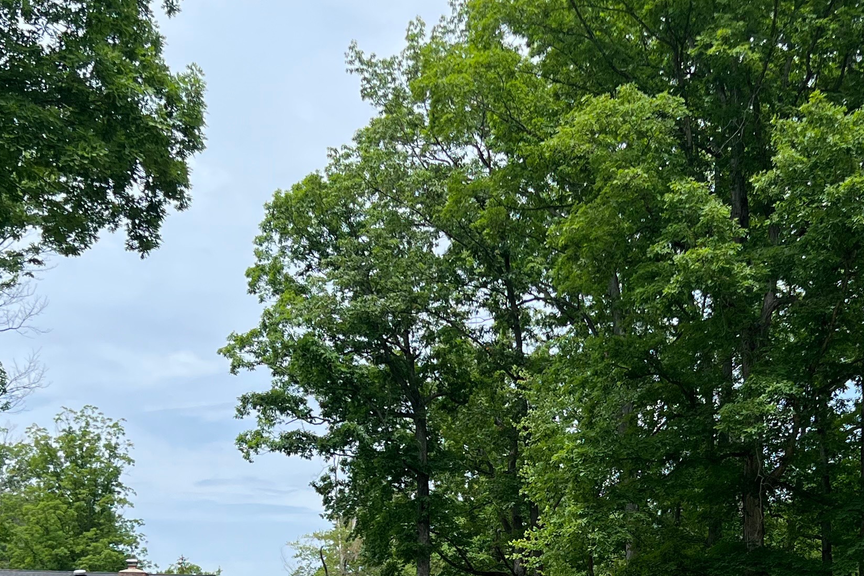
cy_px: 547
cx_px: 578
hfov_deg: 30.3
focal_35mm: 66
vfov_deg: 20.1
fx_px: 1584
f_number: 1.5
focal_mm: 5.7
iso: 50
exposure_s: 1/2915
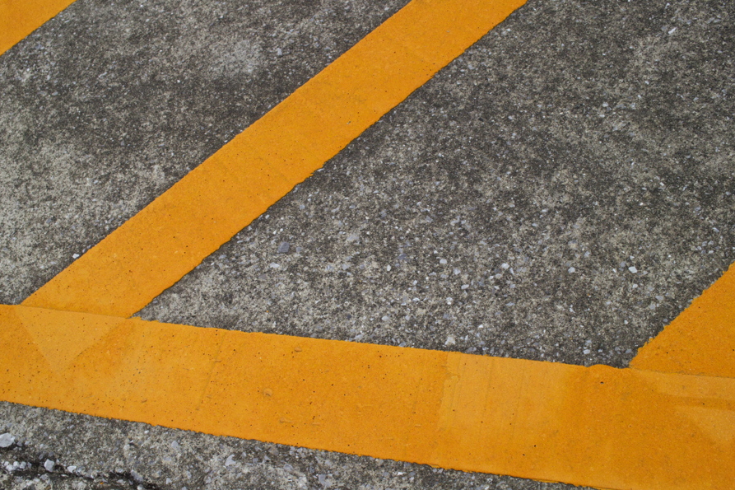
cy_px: 260
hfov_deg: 41.9
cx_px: 334
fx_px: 959
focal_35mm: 47
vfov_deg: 28.6
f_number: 7.1
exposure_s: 1/250
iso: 100
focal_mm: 24.2
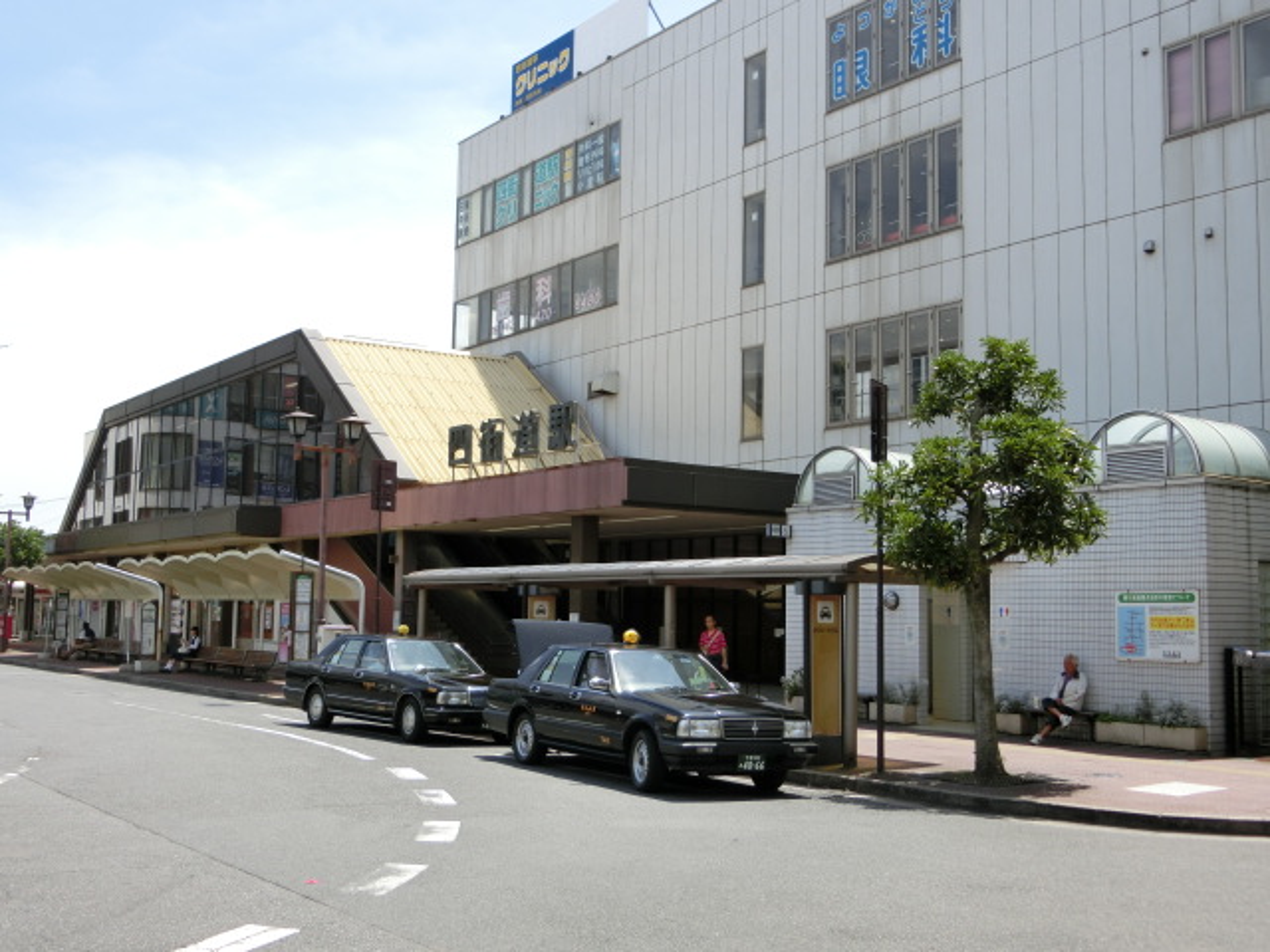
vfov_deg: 36.8
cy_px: 476
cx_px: 635
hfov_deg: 47.9
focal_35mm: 39
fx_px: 1431
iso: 80
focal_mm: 6.9
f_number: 4.1
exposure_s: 1/400
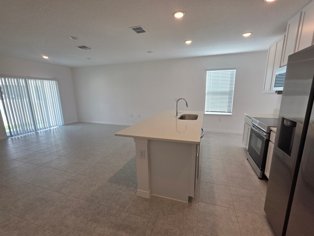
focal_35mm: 14
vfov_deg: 85.7
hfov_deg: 102.0
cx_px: 161
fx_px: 127
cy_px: 119
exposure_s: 1/120
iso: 50
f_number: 1.9
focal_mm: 2.2
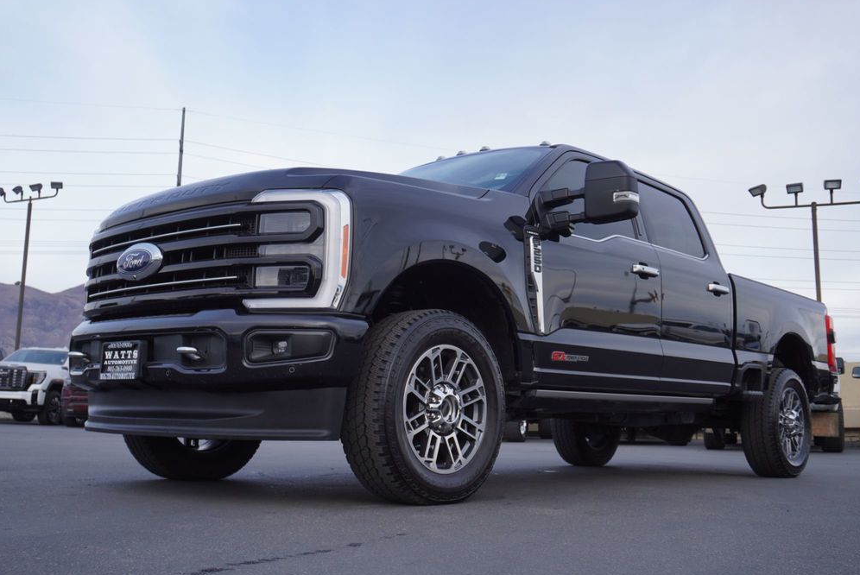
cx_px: 440
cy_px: 286
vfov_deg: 36.0
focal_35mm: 37
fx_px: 885
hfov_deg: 51.8
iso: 100
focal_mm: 24
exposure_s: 1/100
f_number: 5.6
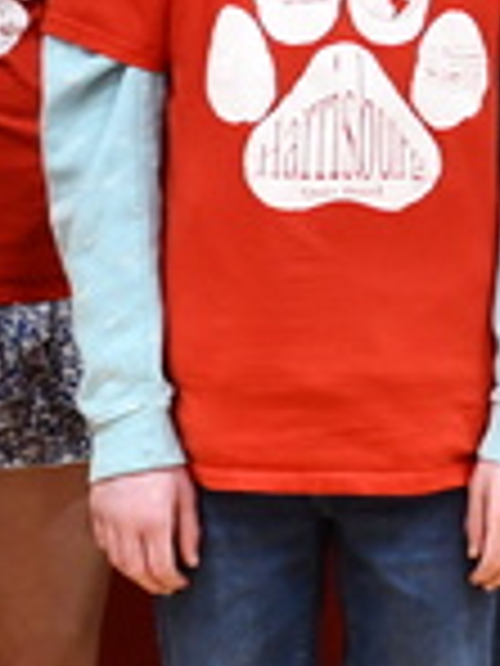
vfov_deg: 6.6
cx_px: 640
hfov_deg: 4.9
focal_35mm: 300
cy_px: 43
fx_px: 5778
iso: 800
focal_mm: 30
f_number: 2.8
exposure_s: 1/160
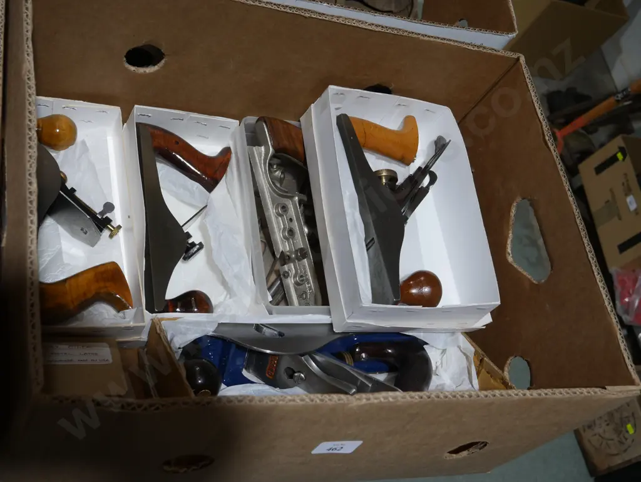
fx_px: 852
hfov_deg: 41.2
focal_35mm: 46
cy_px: 241
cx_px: 320
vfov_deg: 31.5
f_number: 5.1
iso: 320
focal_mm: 23
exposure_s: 1/60
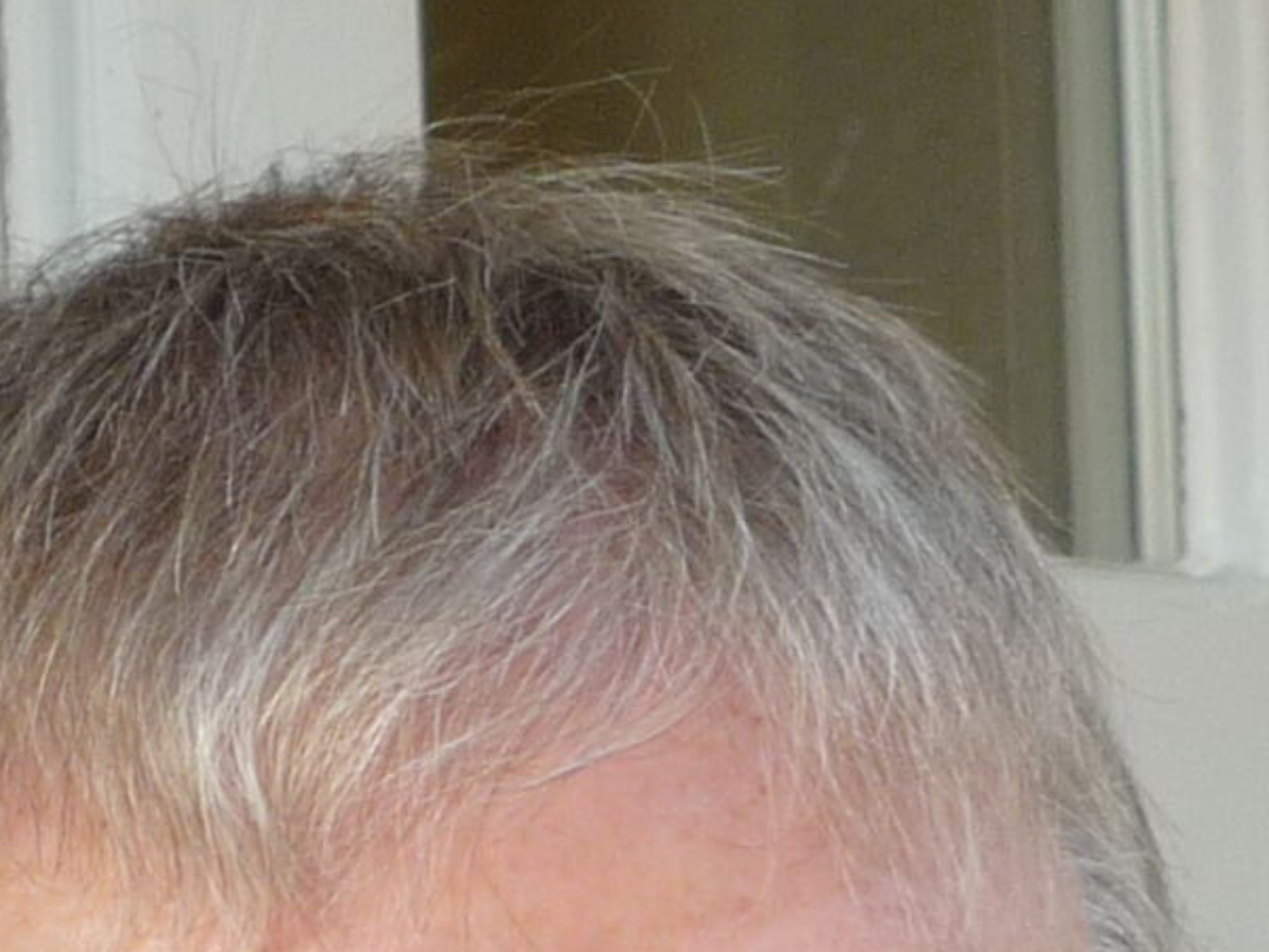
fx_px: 8837
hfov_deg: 8.2
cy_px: 1481
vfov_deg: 6.1
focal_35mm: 241
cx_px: 859
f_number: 4.3
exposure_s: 1/60
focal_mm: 7.8
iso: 100
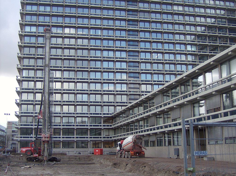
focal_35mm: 46
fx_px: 313
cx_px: 118
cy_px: 88
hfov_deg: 41.3
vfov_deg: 31.4
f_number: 3.1
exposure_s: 1/246
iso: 100
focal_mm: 7.7
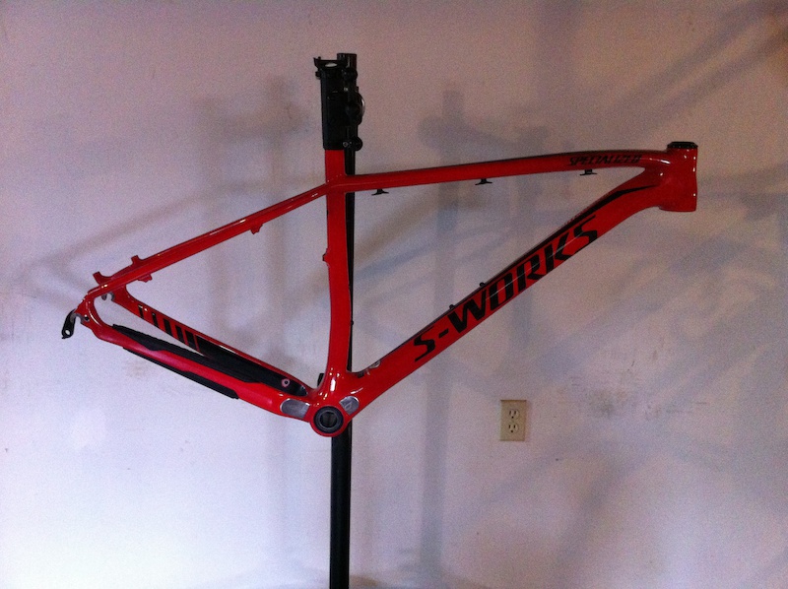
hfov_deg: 52.7
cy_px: 294
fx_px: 796
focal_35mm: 35
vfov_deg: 40.6
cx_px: 394
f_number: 2.8
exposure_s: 1/15
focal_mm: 3.85
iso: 500
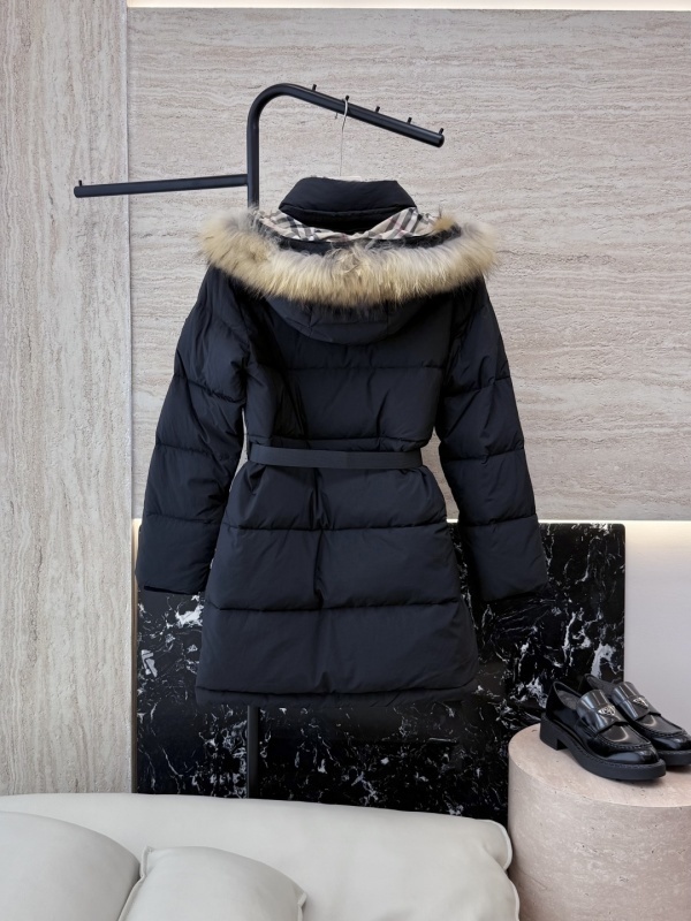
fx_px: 639
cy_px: 460
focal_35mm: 24
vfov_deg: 71.6
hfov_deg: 56.8
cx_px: 346
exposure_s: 1/236
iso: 64
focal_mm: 6.76
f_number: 1.78
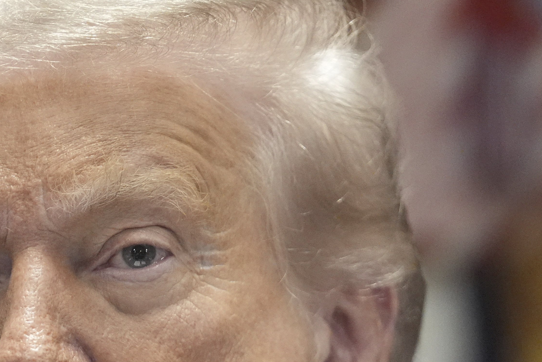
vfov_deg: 2.6
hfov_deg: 3.9
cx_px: 198
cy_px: 384
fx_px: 8054
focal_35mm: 535
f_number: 2.8
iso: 6400
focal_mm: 200
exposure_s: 1/400
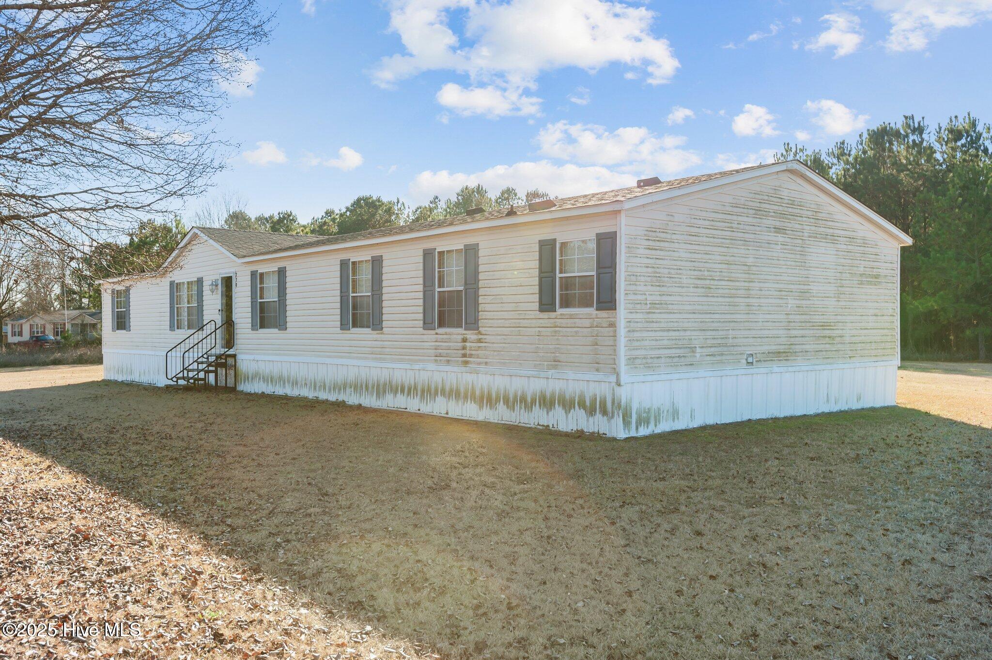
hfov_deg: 60.3
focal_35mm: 31
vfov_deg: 42.3
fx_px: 854
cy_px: 330
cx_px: 496
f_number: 8
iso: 400
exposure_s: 1/250
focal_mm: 31
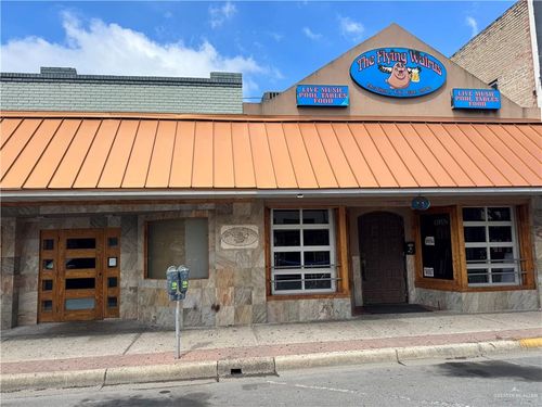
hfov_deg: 71.6
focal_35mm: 24
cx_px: 271
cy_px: 204
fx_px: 376
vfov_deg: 56.8
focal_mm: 6.76
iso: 80
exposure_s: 1/3096
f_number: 1.78
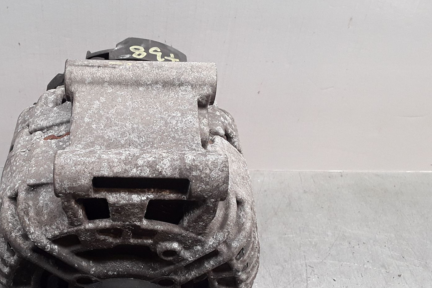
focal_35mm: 43
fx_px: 516
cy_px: 197
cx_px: 128
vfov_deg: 30.9
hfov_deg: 44.4
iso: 50
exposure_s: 1/50
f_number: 1.9
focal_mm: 2.91
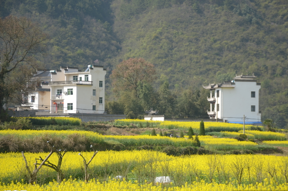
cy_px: 99
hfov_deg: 17.5
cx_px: 149
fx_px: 938
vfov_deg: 11.6
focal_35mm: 118
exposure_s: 1/500
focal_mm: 75
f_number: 5.6
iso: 160
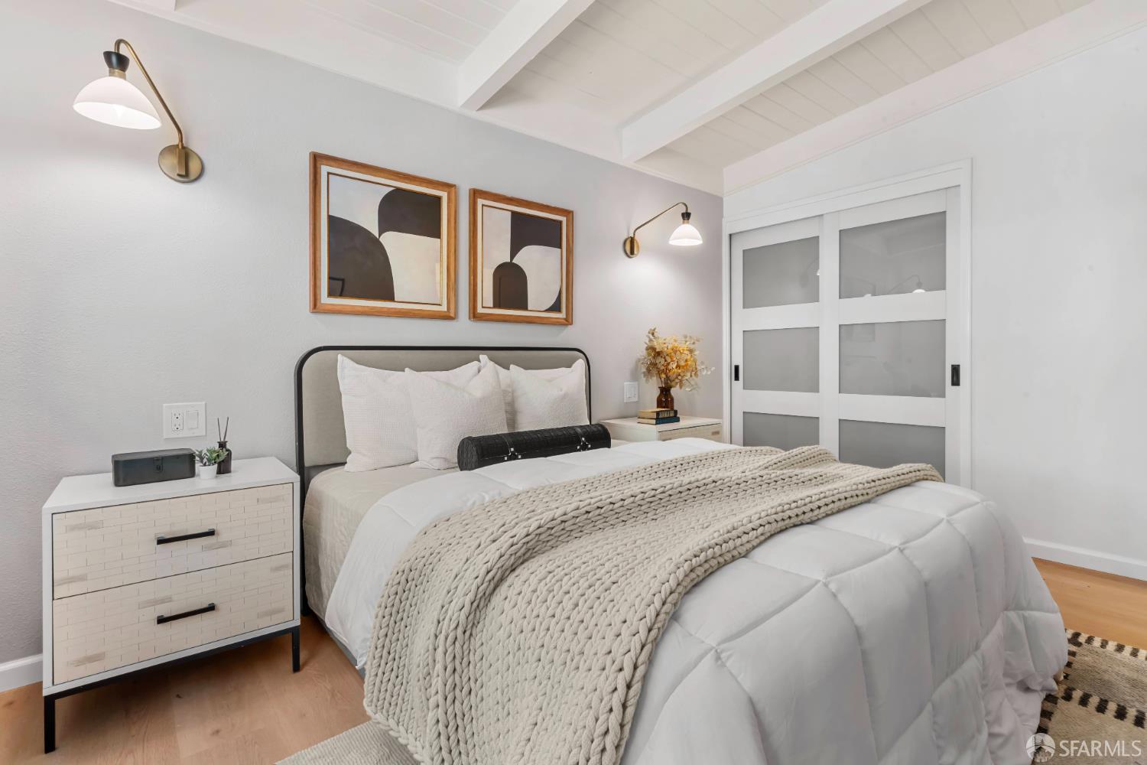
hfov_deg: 96.7
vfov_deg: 73.7
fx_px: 510
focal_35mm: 16
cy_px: 382
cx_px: 574
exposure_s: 1
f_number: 16
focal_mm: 16
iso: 320
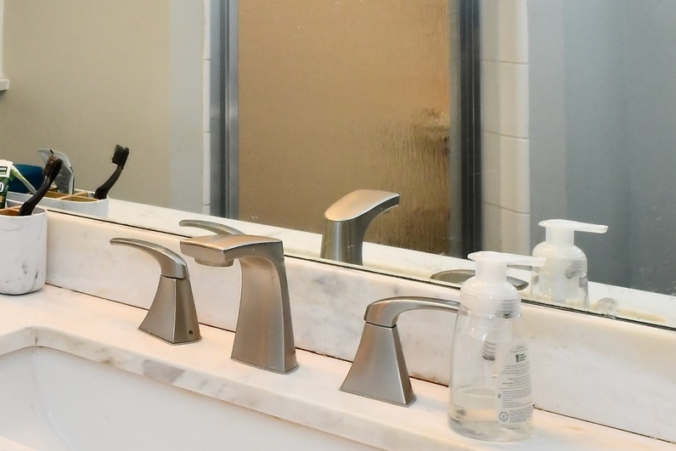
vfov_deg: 24.0
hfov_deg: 28.3
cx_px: -262
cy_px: 0
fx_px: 1014
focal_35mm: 54
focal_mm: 14
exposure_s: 1/250
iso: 640
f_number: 9
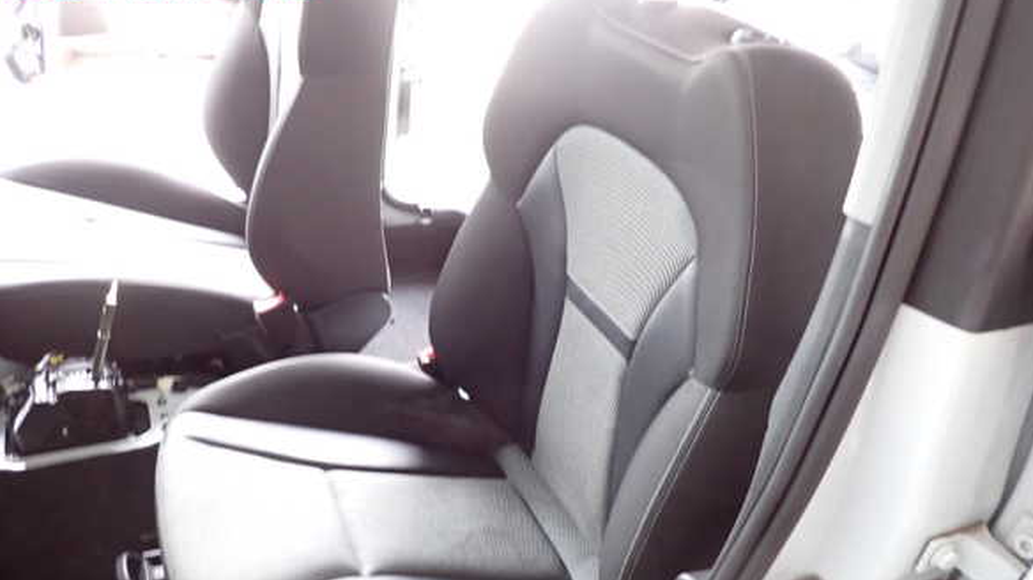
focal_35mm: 28
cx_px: 529
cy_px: 359
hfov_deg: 67.9
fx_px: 767
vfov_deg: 41.2
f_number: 2
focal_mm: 4.5
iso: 400
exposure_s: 1/30
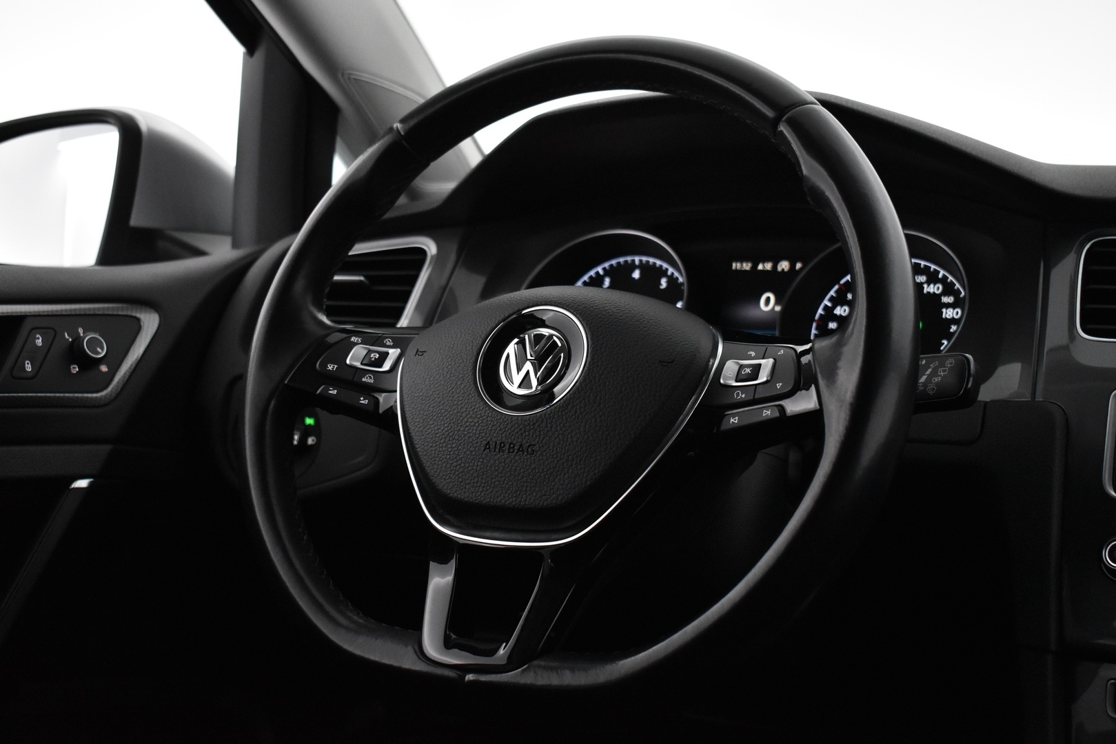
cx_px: 558
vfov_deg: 26.5
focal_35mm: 51
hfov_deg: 38.9
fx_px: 1581
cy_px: 372
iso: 3200
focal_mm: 34
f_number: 4.5
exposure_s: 1/80
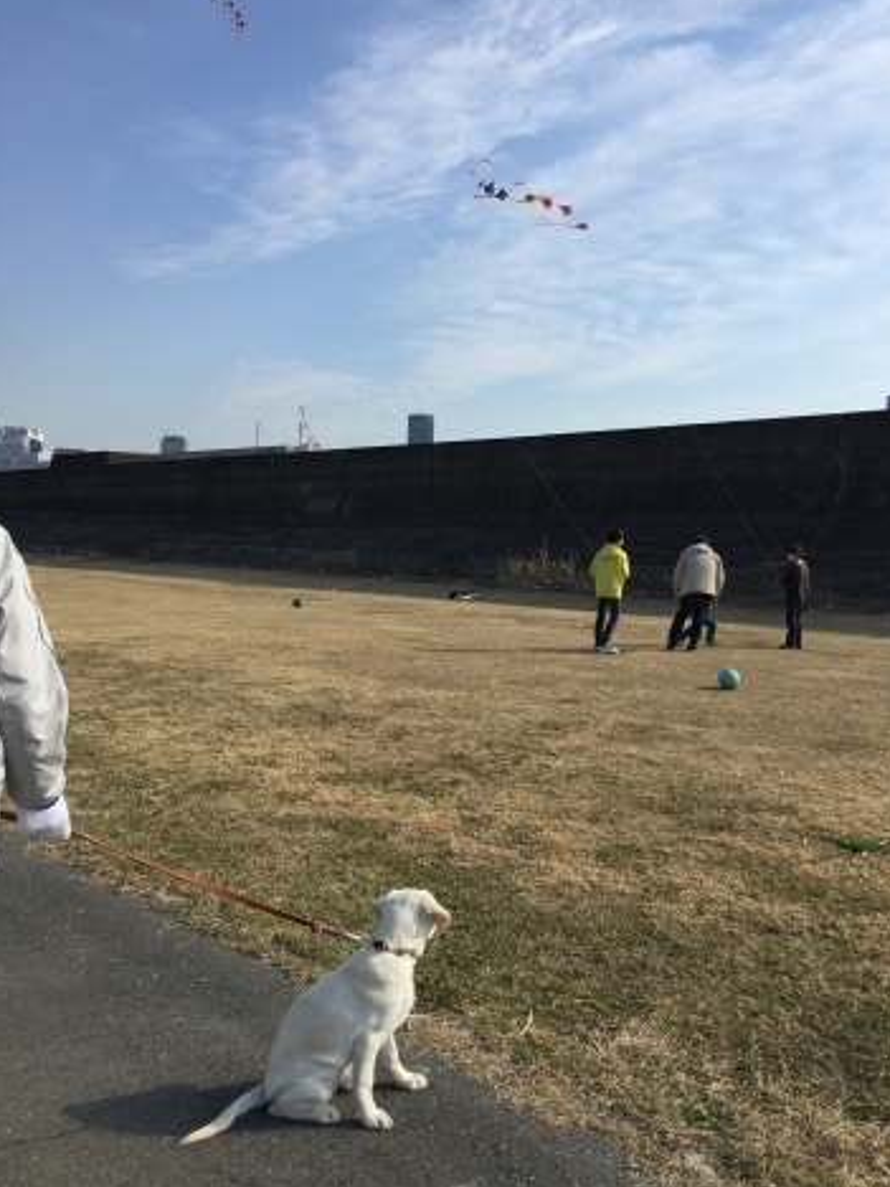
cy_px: 614
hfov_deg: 45.4
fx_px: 1063
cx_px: 463
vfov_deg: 58.3
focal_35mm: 31
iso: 32
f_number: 2.2
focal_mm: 4.15
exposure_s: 1/1799
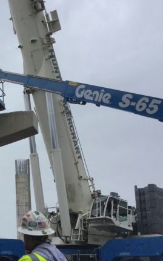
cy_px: 164
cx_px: -77
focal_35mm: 61
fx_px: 434
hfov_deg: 18.9
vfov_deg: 33.3
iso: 25
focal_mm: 3.3
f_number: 2.4
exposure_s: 1/1404
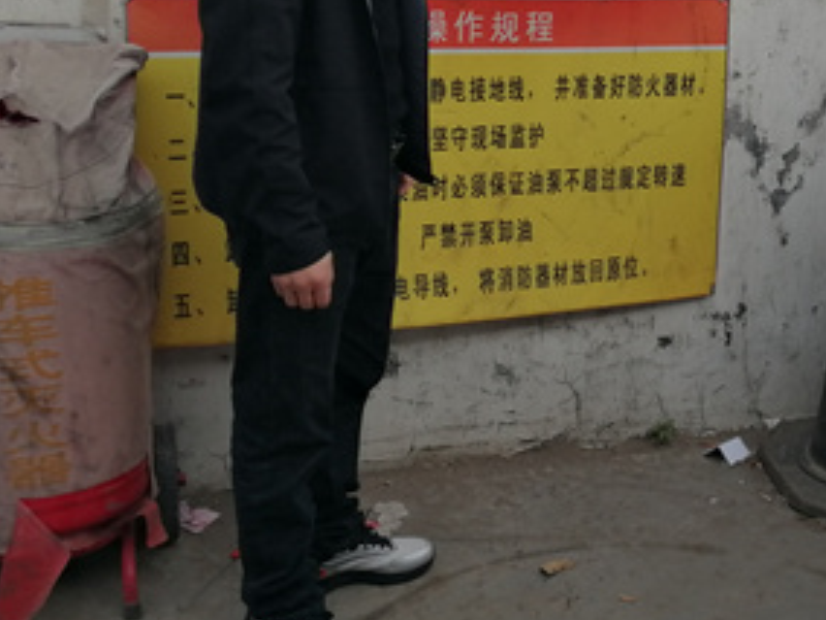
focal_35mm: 55
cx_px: 797
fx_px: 1312
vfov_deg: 26.0
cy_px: 102
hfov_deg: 32.5
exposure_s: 1/1751
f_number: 1.8
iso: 50
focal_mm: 3.62
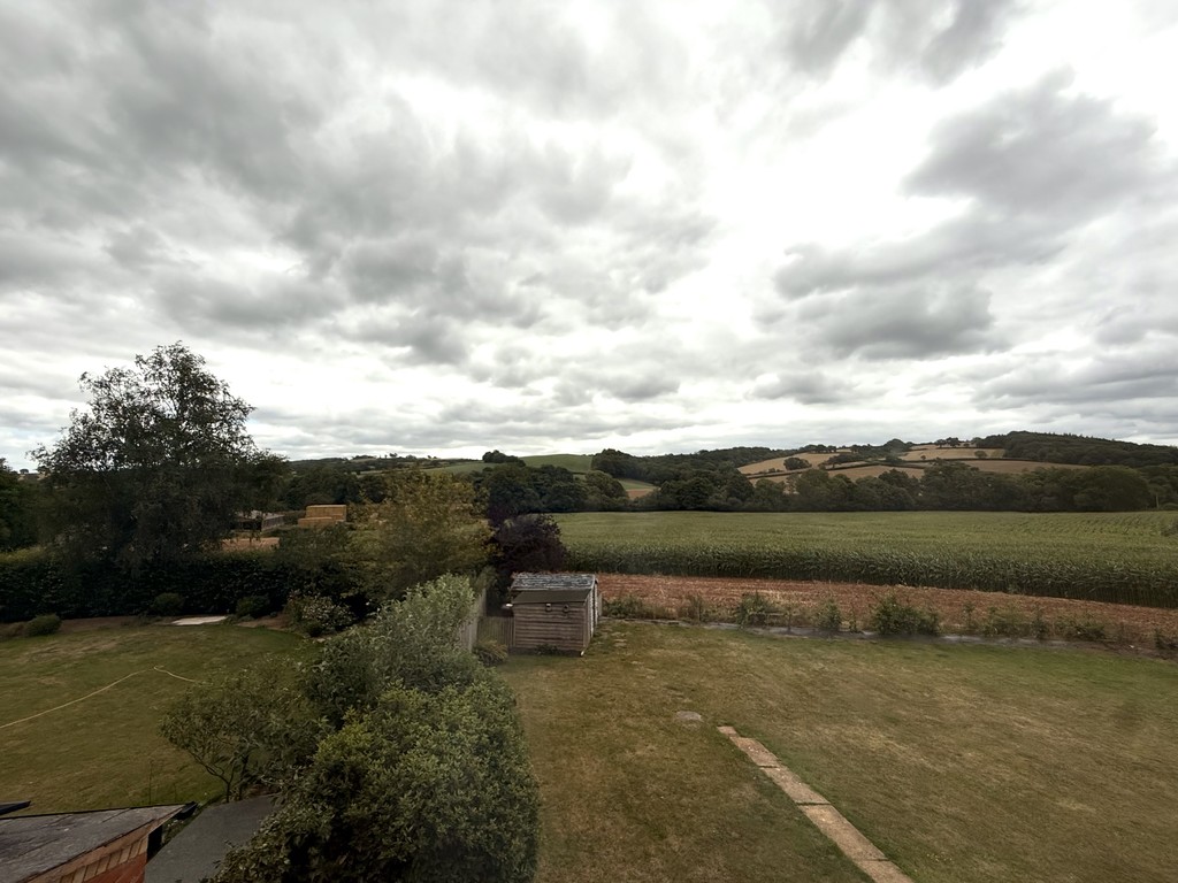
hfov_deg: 102.1
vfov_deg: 85.7
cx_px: 589
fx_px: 476
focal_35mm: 14
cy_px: 442
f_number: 2.2
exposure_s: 1/2165
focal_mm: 2.22
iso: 50
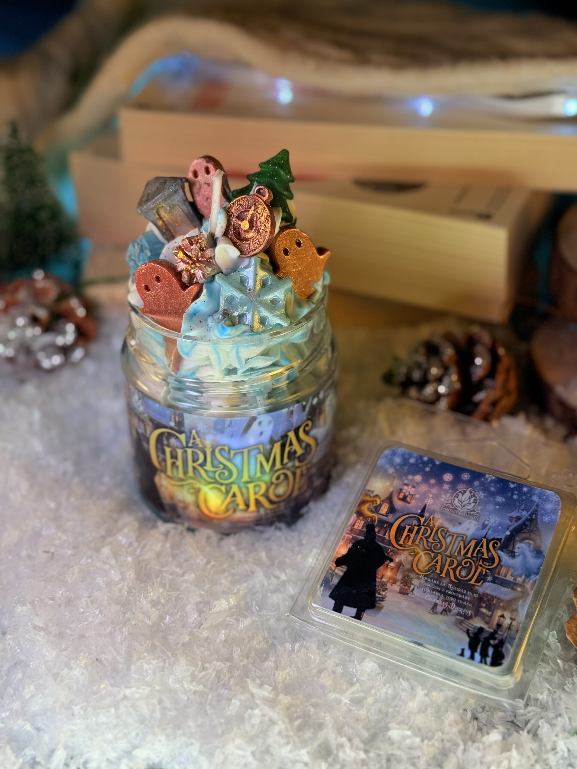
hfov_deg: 30.3
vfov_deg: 39.7
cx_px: 288
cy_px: 384
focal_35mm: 48
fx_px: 1067
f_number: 1.78
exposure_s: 1/669
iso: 80
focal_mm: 6.76
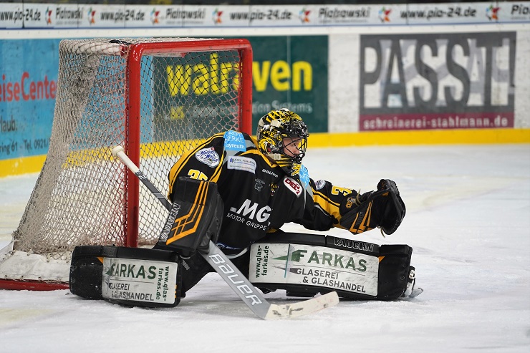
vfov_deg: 6.9
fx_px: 2944
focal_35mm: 200
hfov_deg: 10.3
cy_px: 176
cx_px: 265
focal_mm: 200
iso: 640
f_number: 4
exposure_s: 1/250
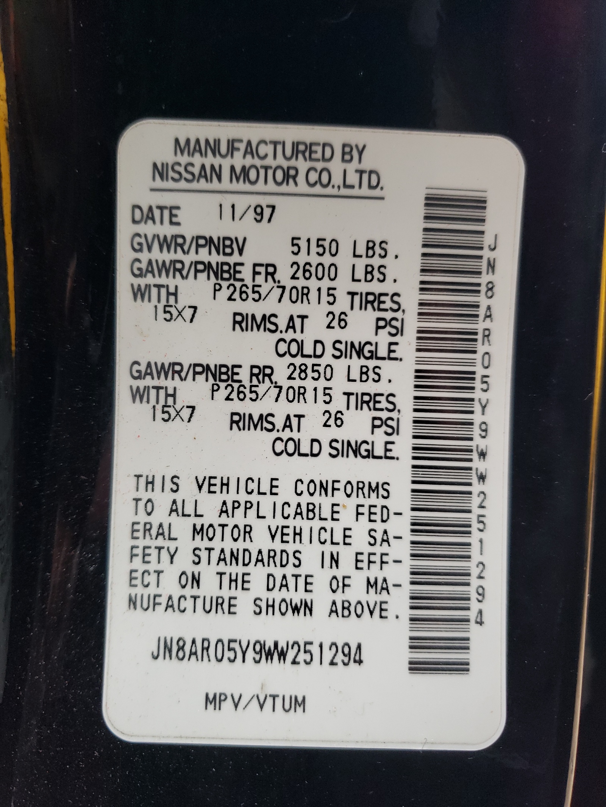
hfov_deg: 53.1
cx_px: 303
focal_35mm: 26
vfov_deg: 67.3
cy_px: 404
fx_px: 607
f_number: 1.5
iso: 97
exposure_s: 1/120
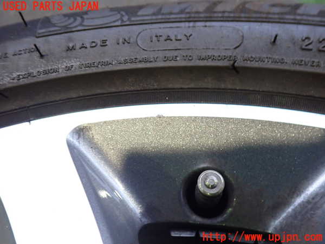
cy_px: 122
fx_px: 282
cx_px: 162
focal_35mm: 30
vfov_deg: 46.8
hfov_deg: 60.0
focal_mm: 5.4
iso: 640
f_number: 2.3
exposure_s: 1/50
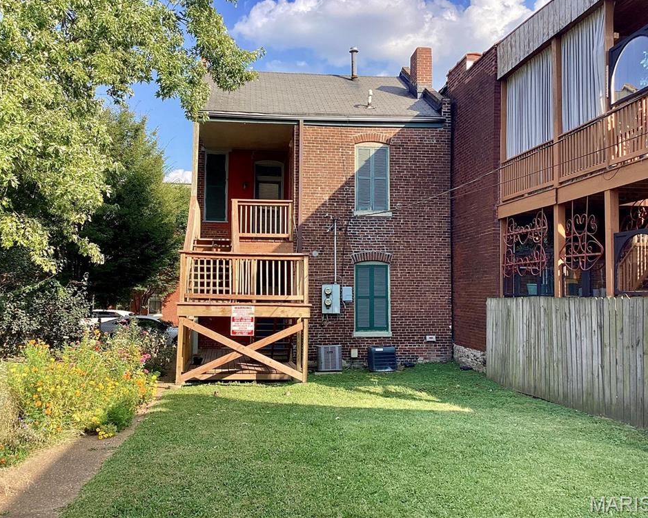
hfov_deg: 54.2
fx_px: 633
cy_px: 254
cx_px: 306
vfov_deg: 44.5
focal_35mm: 33
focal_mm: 3.3
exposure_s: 1/334
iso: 25
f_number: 2.4
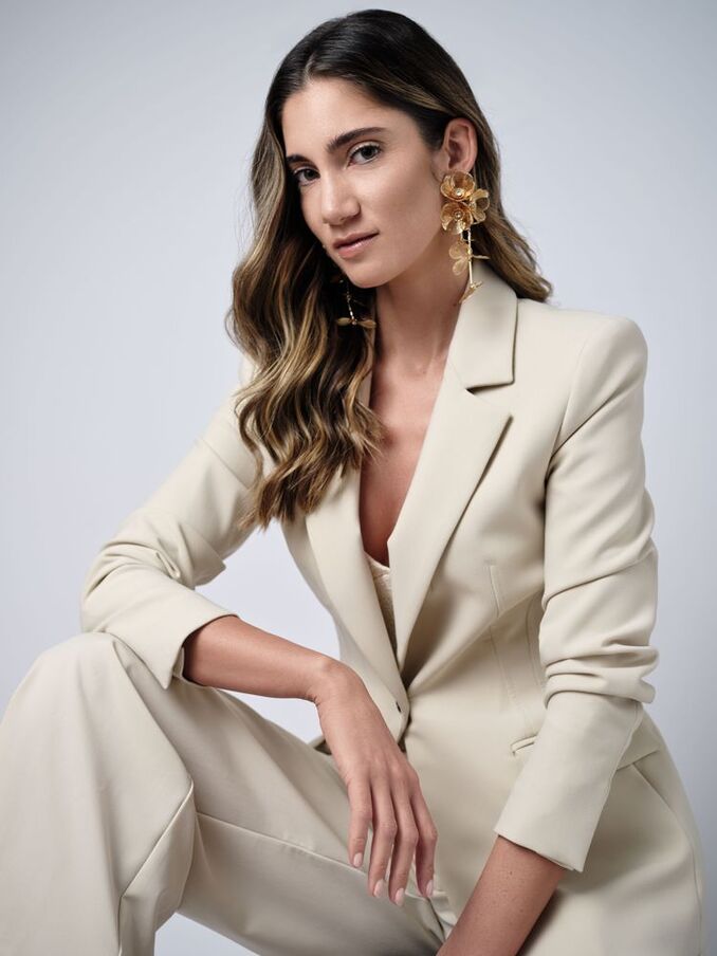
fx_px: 1381
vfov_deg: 38.2
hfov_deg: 29.1
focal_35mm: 50
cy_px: 478
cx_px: 358
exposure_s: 1/125
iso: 100
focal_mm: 63
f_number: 4
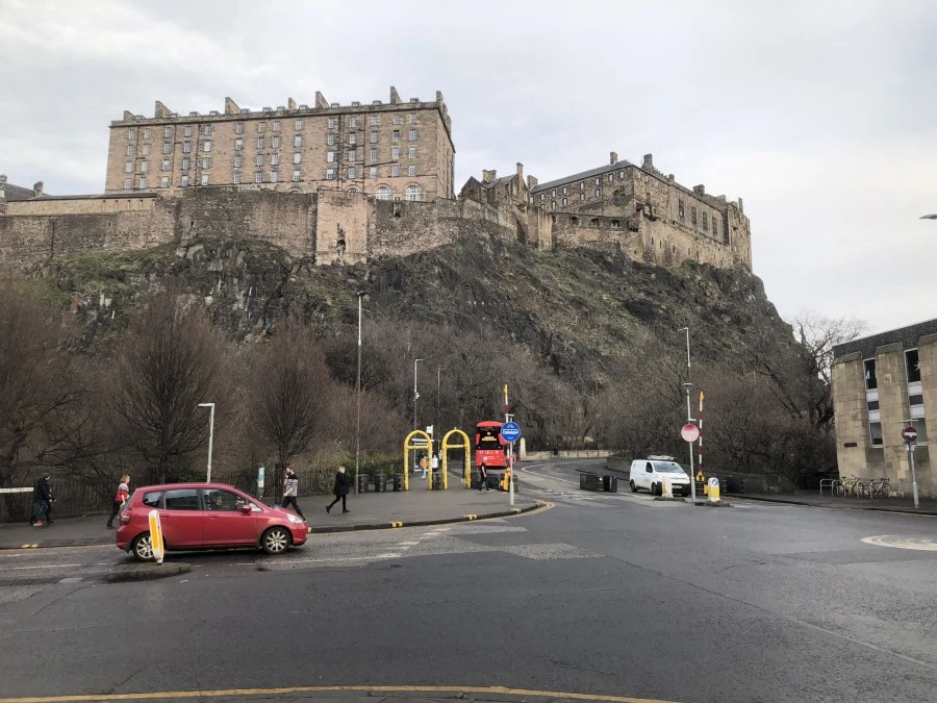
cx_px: 468
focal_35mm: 28
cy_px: 352
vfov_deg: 49.7
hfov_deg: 63.4
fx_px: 758
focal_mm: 4
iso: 20
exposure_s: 1/585
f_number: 1.8
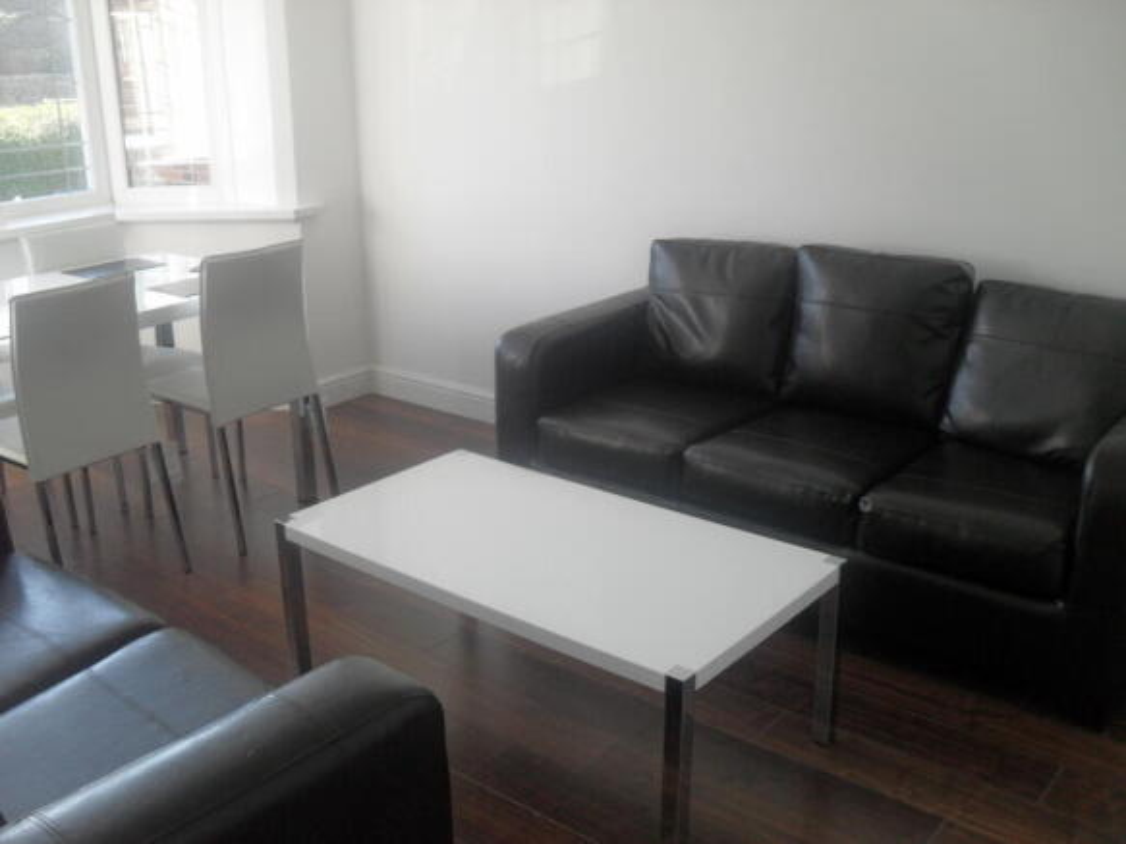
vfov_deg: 40.7
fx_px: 1138
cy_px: 422
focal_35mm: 35
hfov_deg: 52.6
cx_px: 563
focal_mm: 6.2
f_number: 2.8
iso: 100
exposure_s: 1/90
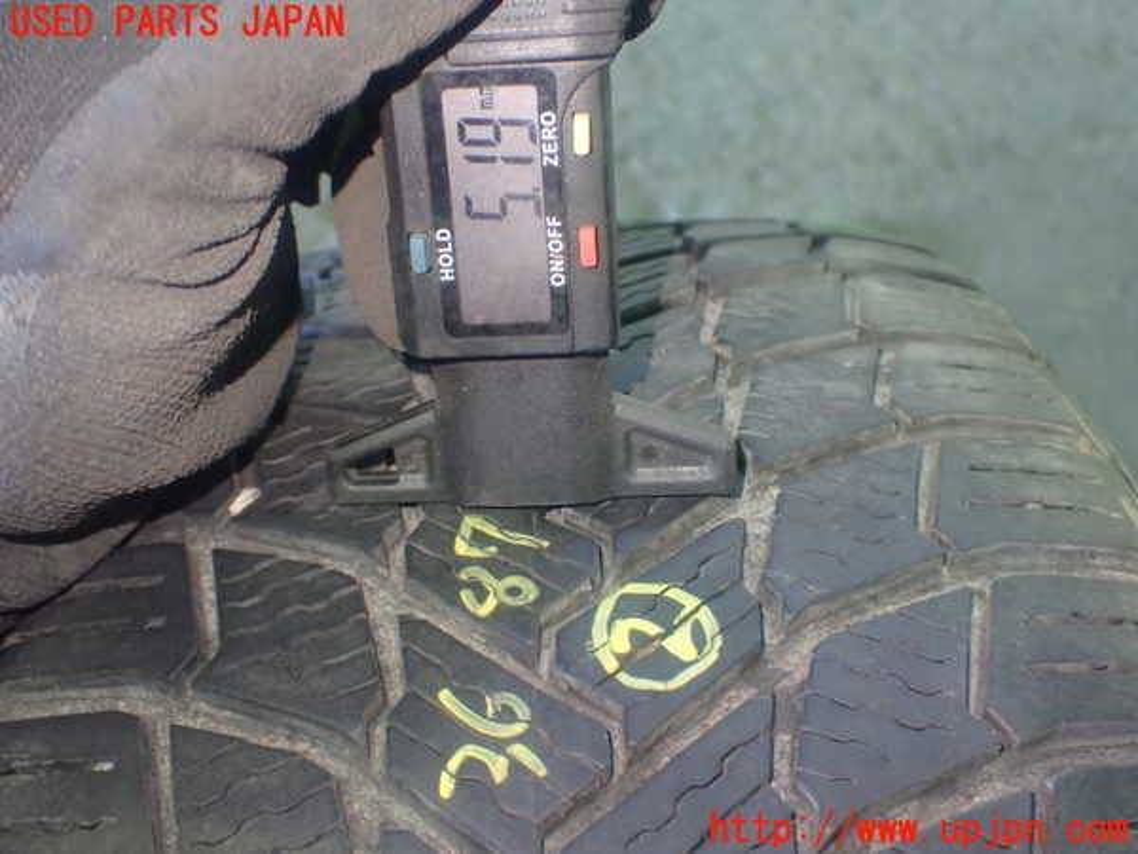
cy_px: 427
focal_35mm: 41
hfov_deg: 45.8
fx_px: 1348
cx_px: 569
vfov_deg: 35.1
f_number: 2.8
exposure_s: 1/20
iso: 800
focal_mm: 7.31
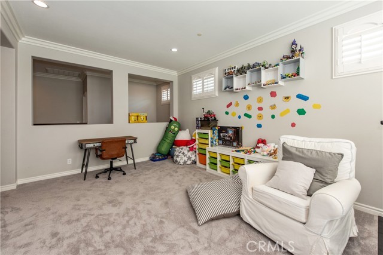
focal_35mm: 14
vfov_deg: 81.2
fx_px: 149
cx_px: 192
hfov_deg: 104.2
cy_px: 128
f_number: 5.6
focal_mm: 14
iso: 800
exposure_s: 1/125
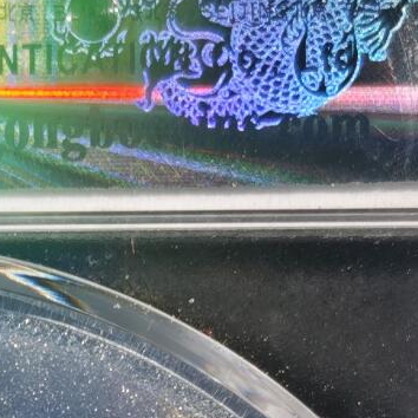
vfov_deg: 8.5
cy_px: 546
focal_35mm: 202
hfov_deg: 8.6
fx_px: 2760
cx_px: -105
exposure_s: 1/100
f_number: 1.63
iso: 100
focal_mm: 5.85
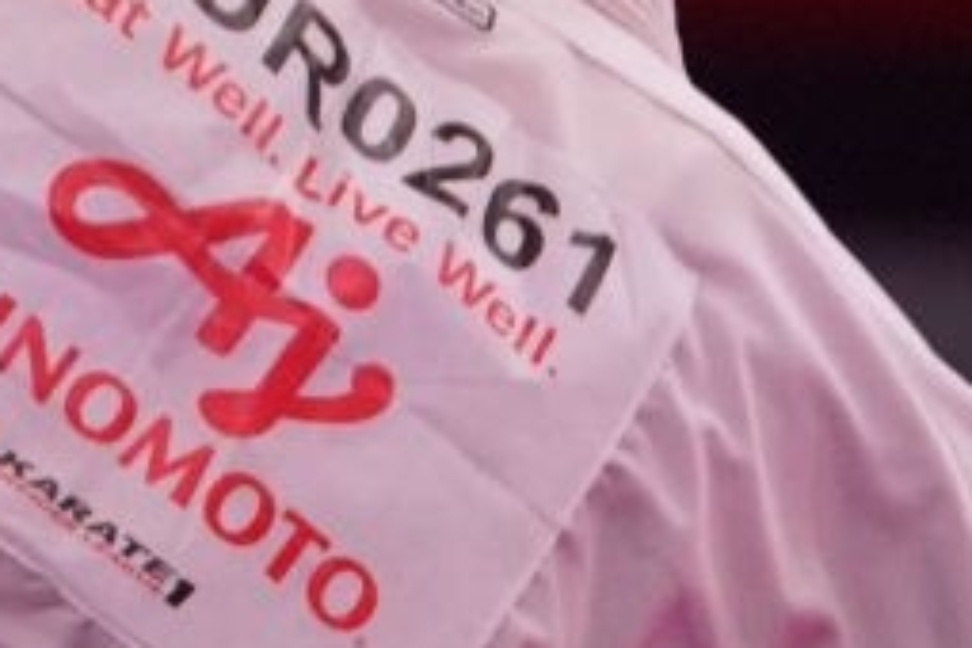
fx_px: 32451
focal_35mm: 1202
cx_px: -1925
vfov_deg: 1.1
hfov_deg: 1.7
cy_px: 358
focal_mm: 170
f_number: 2.8
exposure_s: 1/1000
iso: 3200
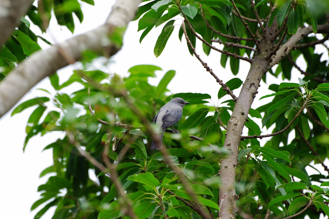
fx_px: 5620
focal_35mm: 615
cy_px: 110
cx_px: 164
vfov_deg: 2.2
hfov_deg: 3.4
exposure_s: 1/250
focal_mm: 410
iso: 1000
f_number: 5.6
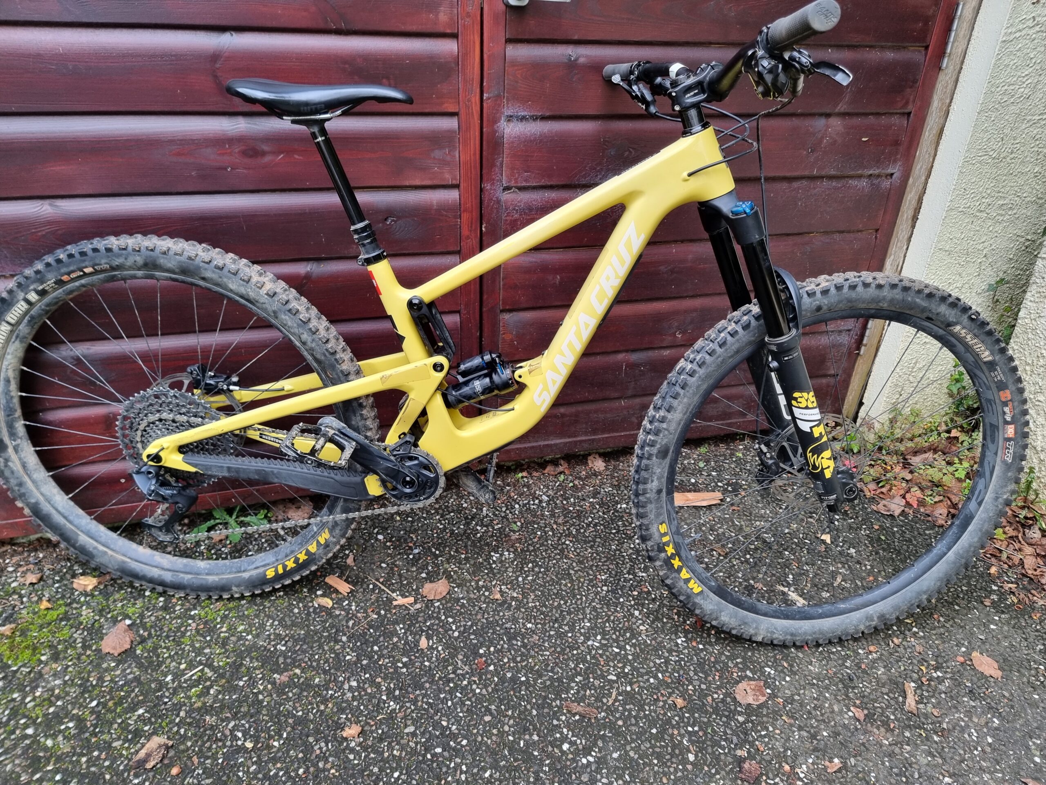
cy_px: 392
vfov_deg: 56.8
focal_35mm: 24
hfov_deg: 71.6
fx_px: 725
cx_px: 523
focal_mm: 6.7
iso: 125
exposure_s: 1/100
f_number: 1.8
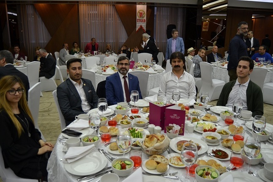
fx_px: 205
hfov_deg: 67.4
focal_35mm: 27
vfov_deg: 48.0
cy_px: 91
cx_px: 136
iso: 400
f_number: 3.5
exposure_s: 1/60
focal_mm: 18
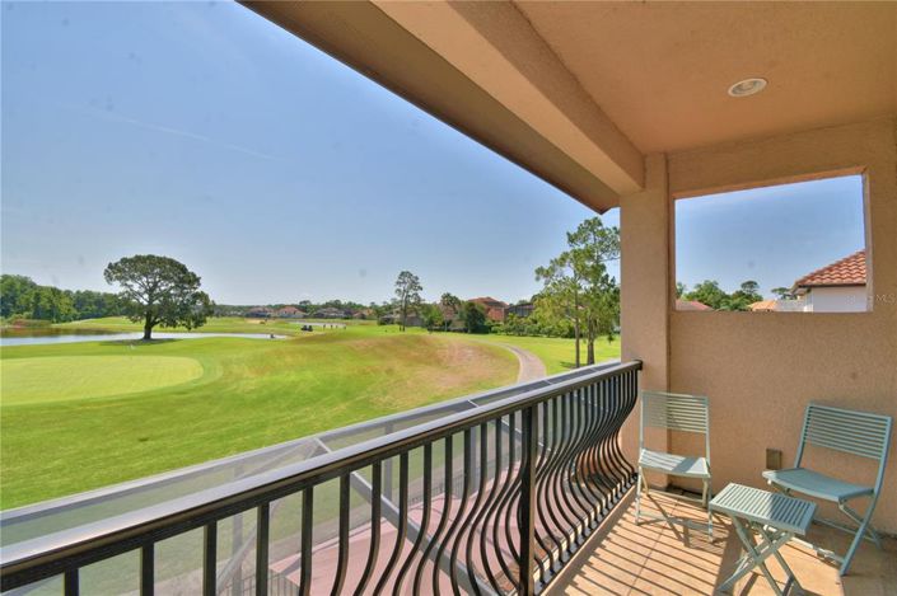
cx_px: 448
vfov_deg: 77.2
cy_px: 298
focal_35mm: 15
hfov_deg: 100.4
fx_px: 373
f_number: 13
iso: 100
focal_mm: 10
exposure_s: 1/250
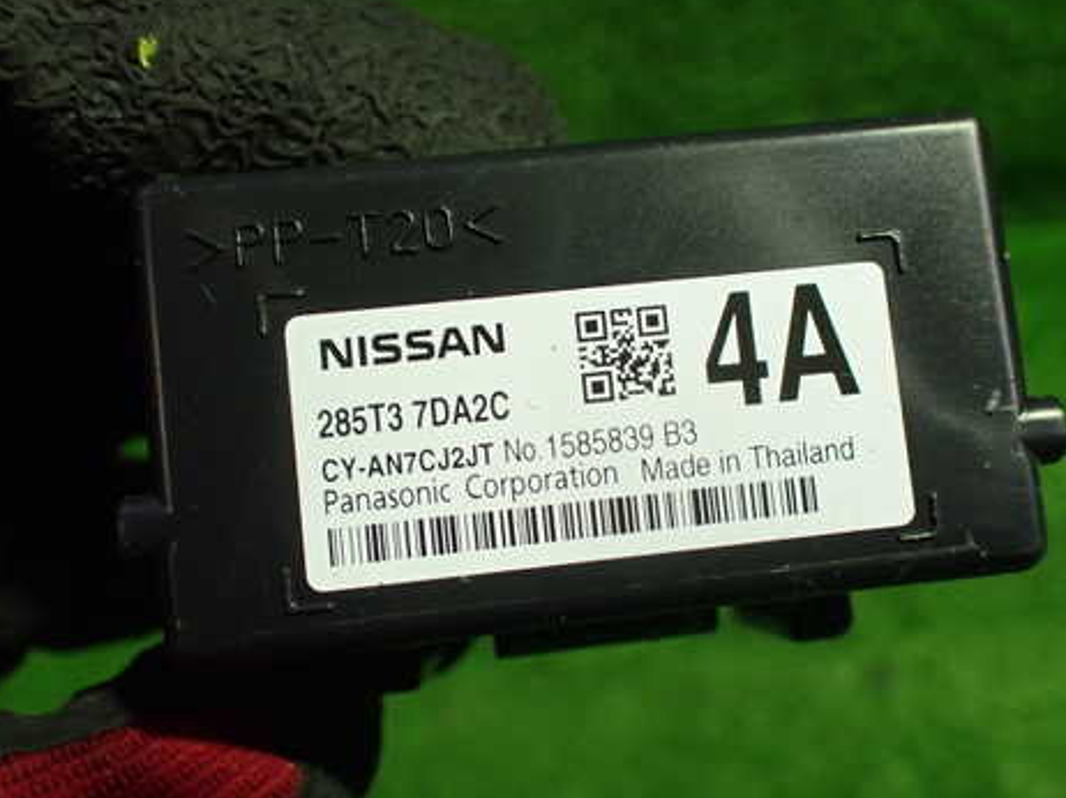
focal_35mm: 39
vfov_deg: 36.8
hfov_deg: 47.6
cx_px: 632
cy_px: 434
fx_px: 1200
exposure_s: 1/125
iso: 500
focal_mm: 5.4
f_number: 2.3
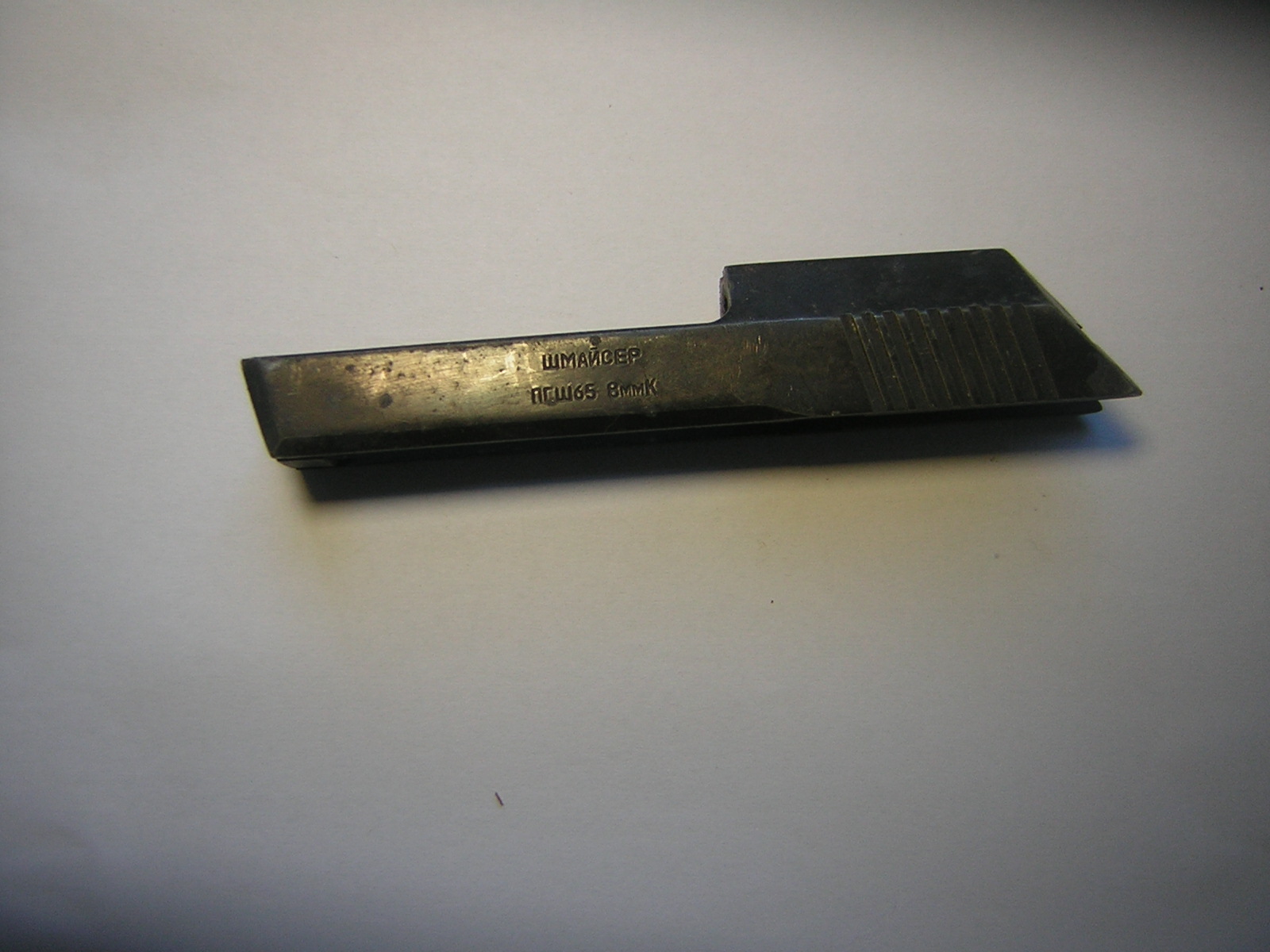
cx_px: 635
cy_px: 476
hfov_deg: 51.4
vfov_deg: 39.7
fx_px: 1321
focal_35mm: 36
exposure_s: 1/45.2
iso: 50
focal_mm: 4.7
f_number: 2.6
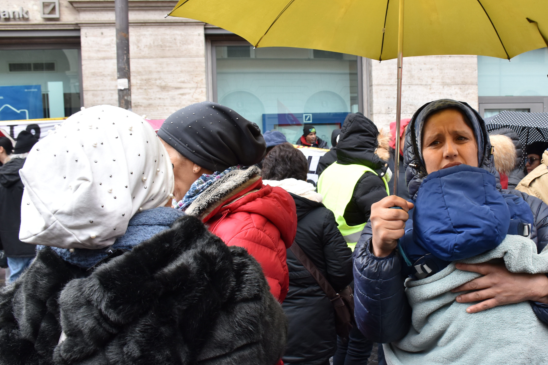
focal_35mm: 36
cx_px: 350
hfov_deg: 52.4
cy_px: 181
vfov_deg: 36.9
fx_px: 548
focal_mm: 18
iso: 500
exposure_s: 1/200
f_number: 8
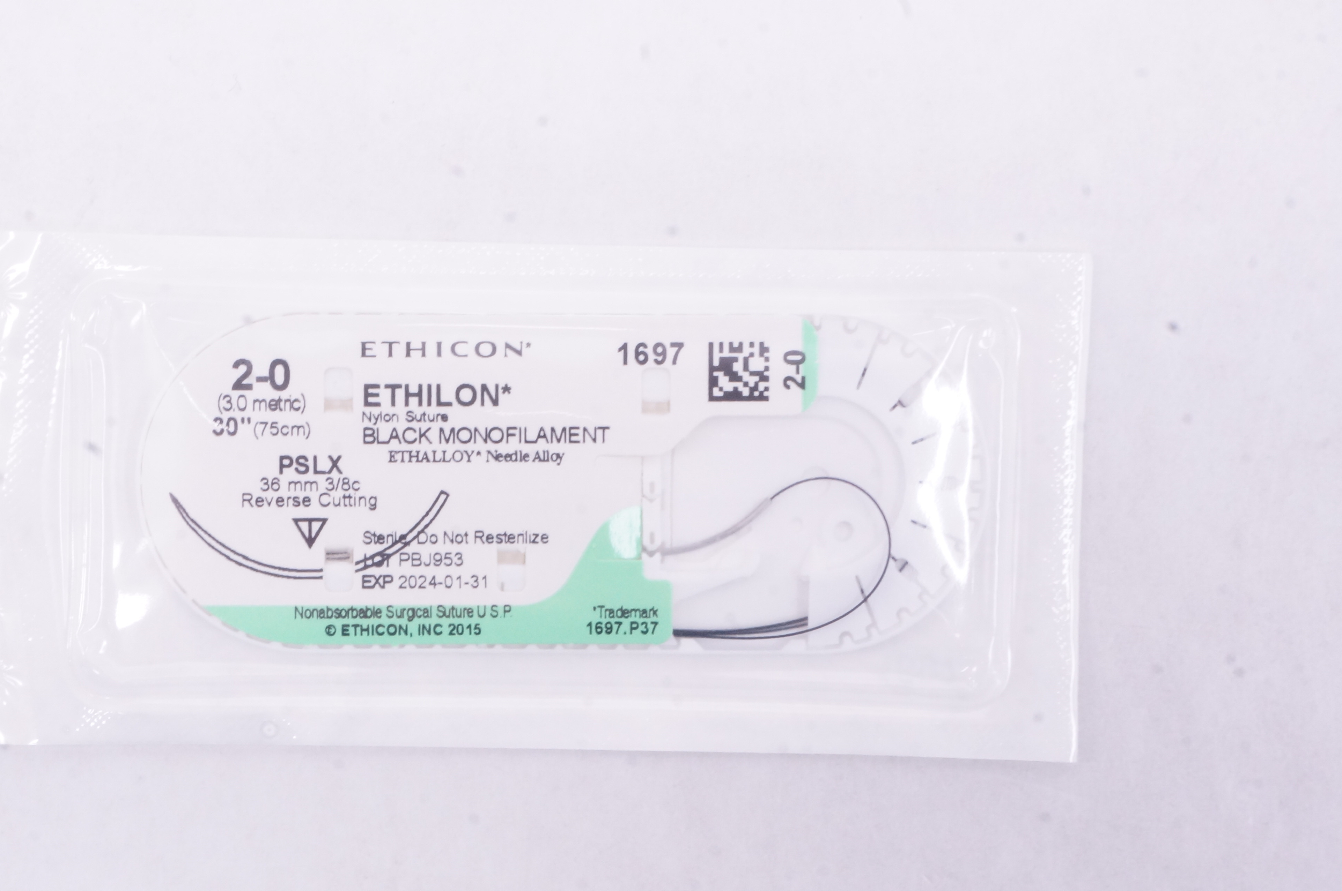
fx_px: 2569
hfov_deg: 29.1
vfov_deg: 19.7
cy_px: 508
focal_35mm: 69
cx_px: 491
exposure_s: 1/15
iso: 1600
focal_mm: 36
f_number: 25
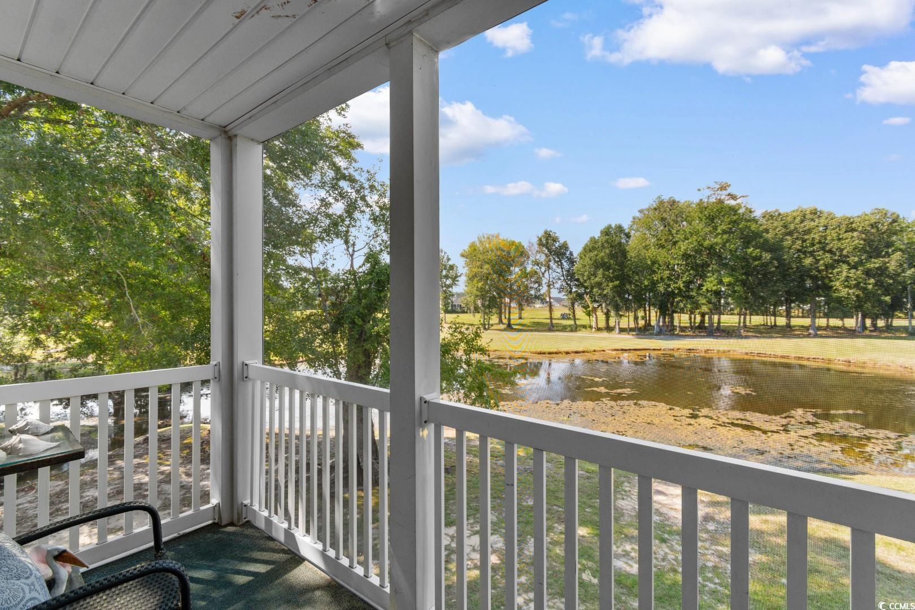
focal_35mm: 15
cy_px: 305
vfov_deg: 77.3
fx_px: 381
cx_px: 458
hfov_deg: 100.4
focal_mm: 10
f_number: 6.3
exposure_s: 1/160
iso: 100
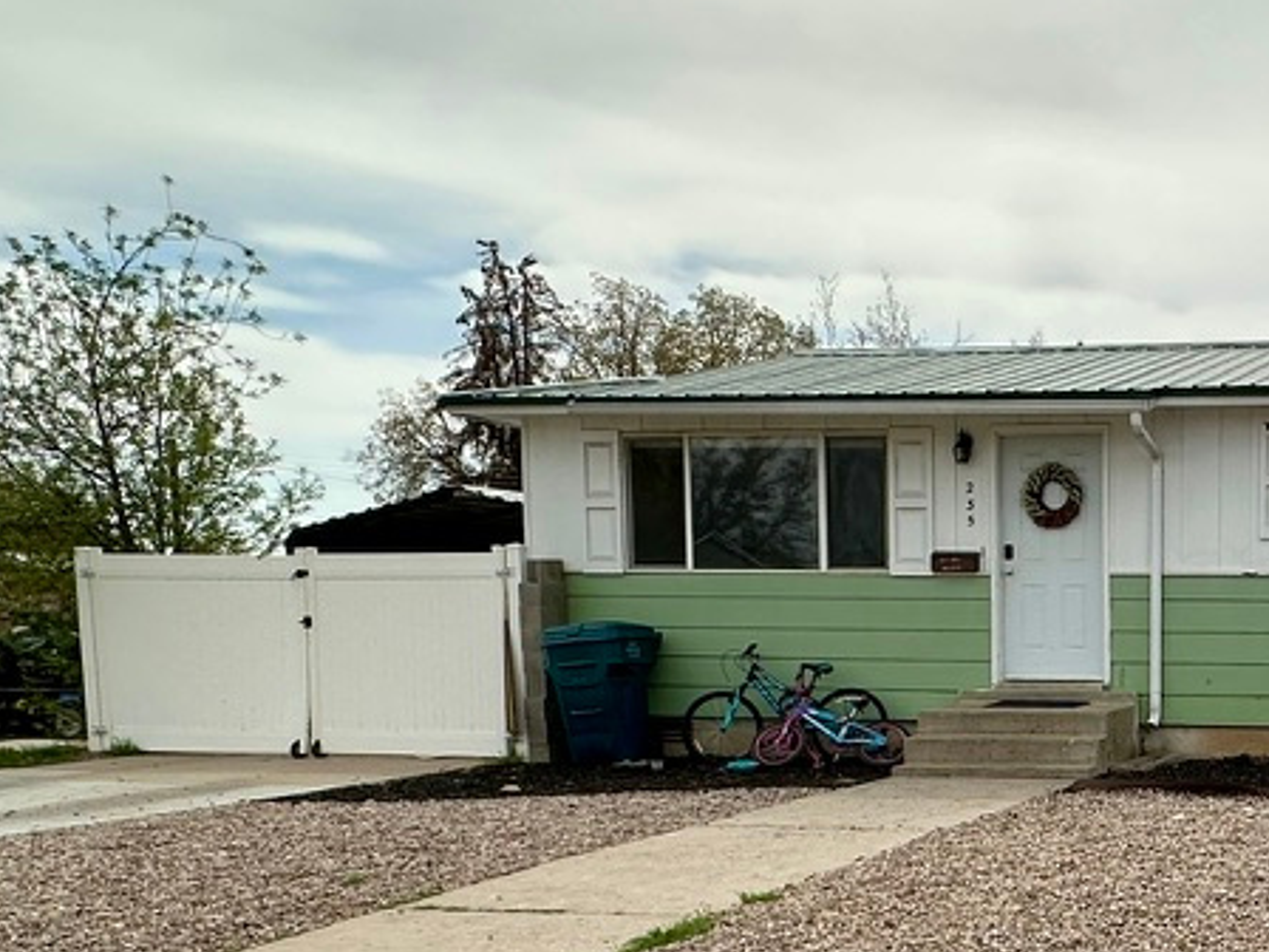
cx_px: 1283
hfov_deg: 46.9
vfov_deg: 44.1
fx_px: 1173
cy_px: 419
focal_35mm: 32
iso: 50
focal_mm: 2.22
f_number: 2.2
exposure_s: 1/3205
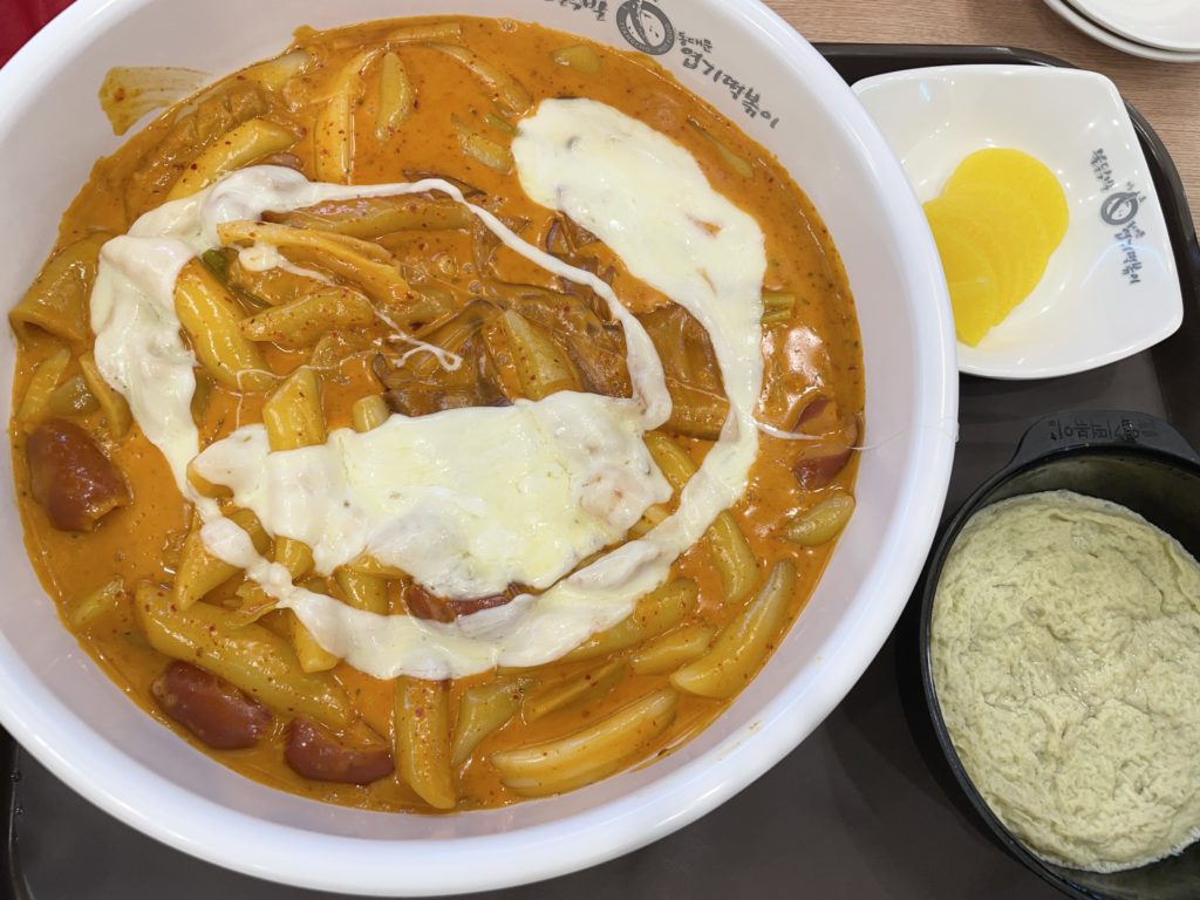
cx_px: 600
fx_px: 901
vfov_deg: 53.1
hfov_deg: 67.3
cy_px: 450
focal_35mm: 26
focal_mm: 4.2
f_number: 1.6
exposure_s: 1/120
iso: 64
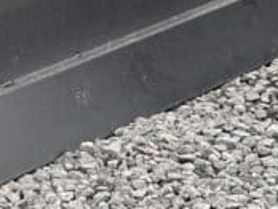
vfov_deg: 6.0
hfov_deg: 7.7
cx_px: -236
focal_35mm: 248
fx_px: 1994
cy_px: 125
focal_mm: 6.86
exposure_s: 1/380
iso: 64
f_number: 1.78
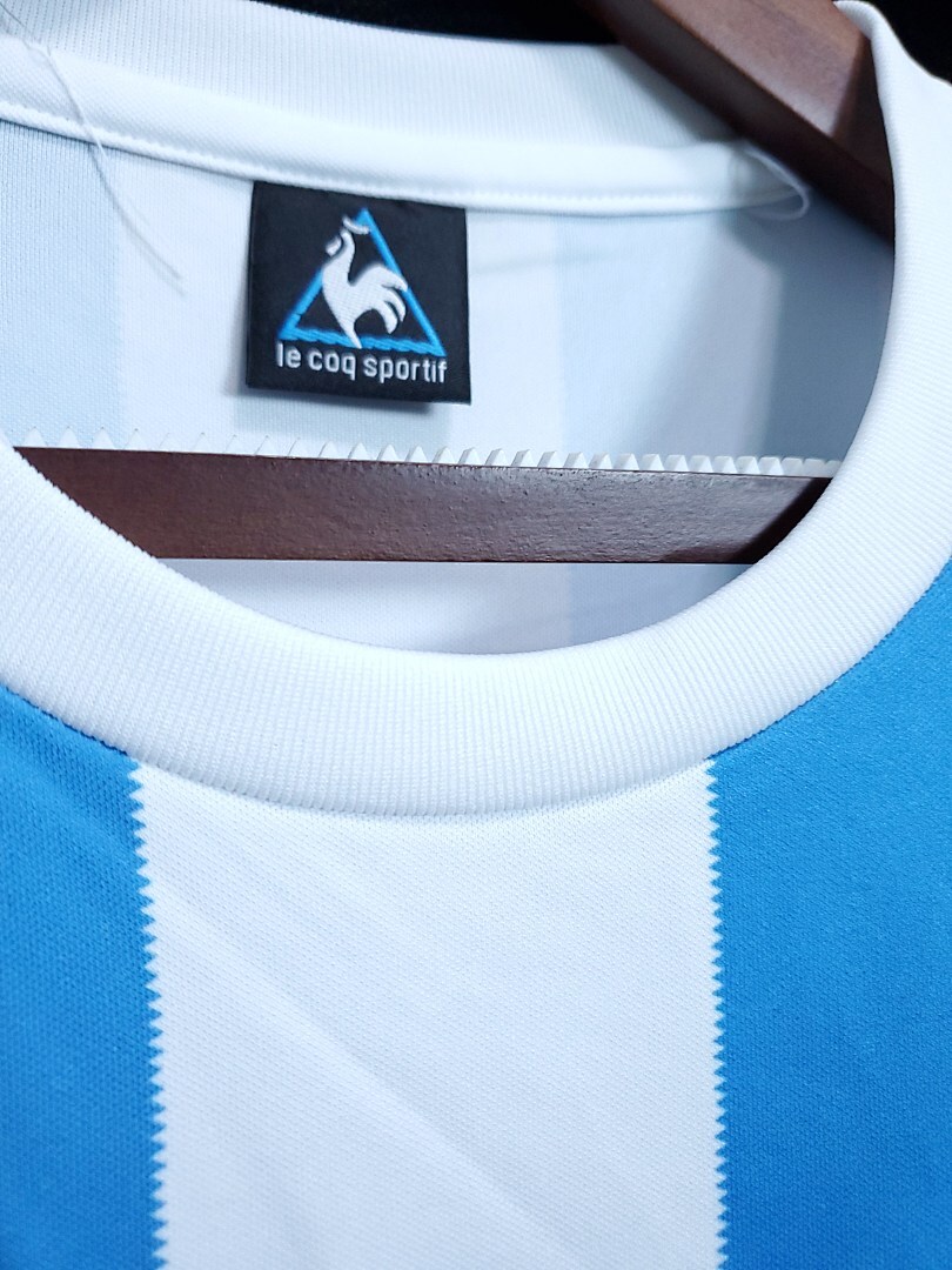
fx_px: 953
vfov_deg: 67.3
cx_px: 476
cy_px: 635
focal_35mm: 26
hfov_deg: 53.1
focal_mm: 4.3
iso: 200
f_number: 1.5
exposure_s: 1/30
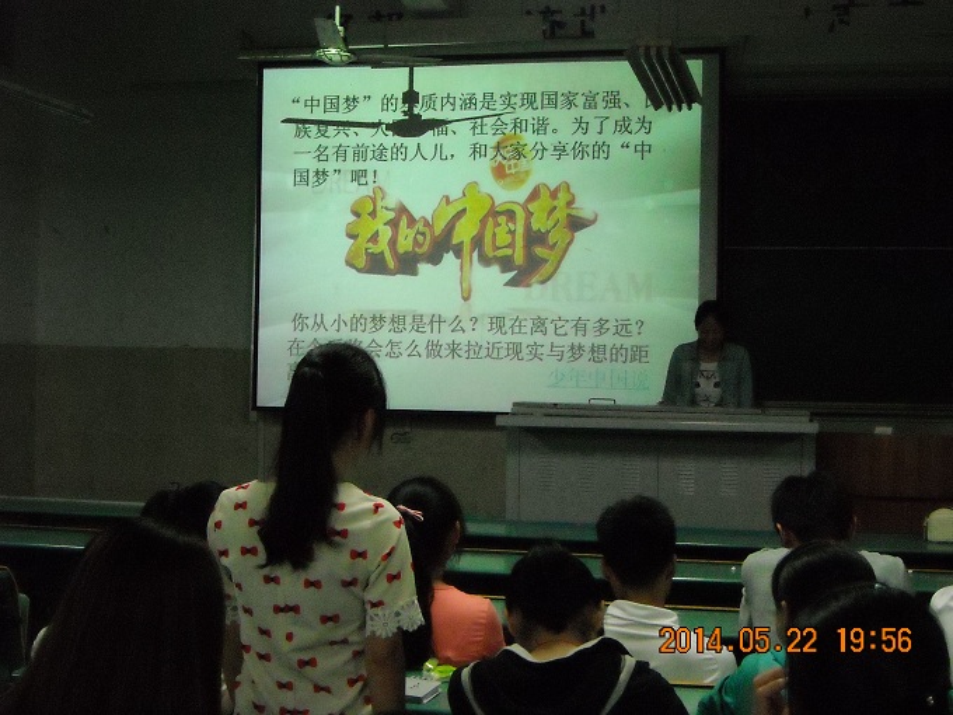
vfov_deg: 29.7
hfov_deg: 38.9
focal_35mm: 49
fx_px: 1349
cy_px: 358
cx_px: 476
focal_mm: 7.92
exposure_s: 1/80
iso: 800
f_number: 3.2
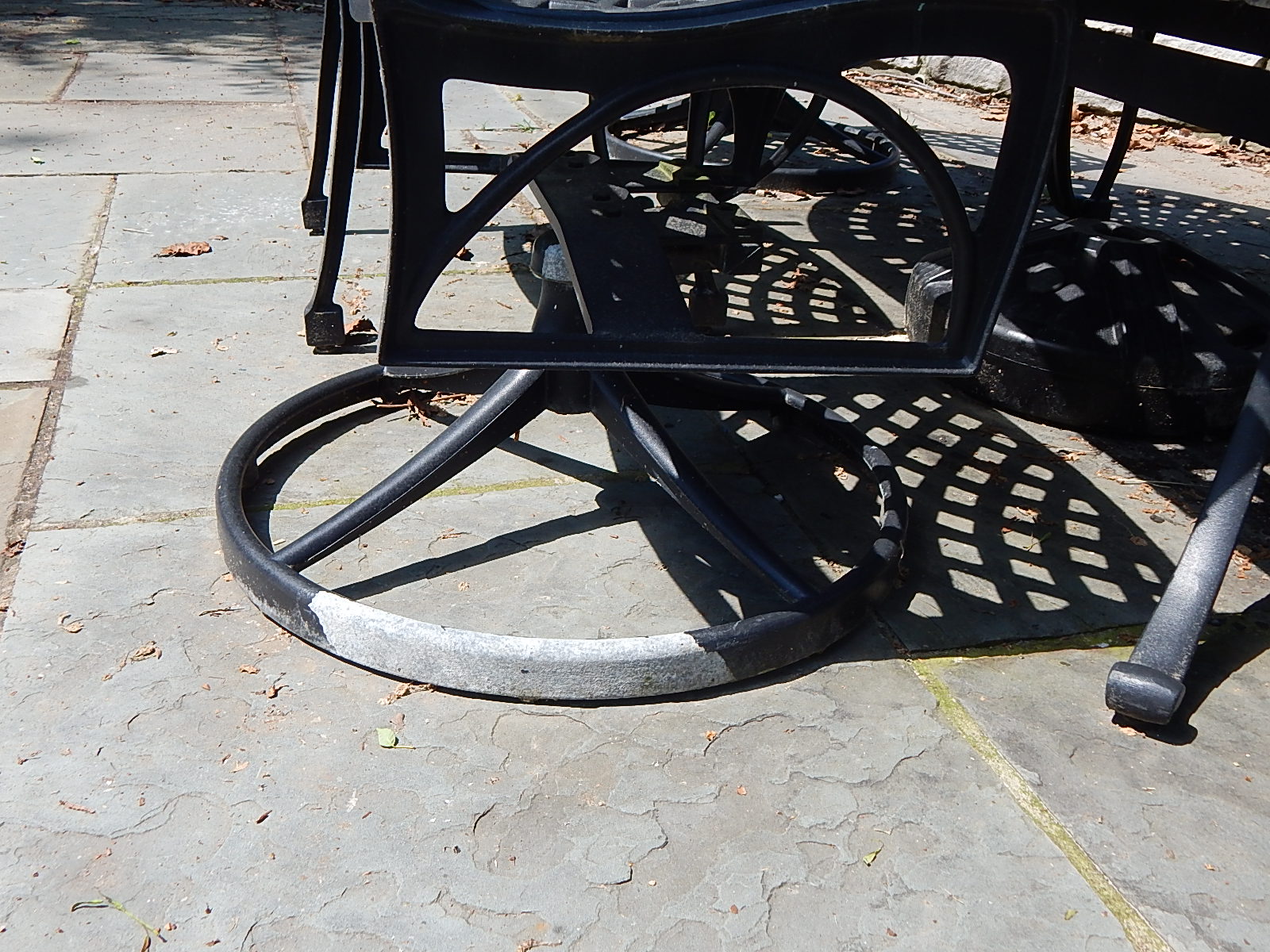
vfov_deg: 41.8
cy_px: 476
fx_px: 1247
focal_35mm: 34
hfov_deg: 54.0
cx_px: 635
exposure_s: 1/800
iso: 125
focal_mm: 6.1
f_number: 3.3
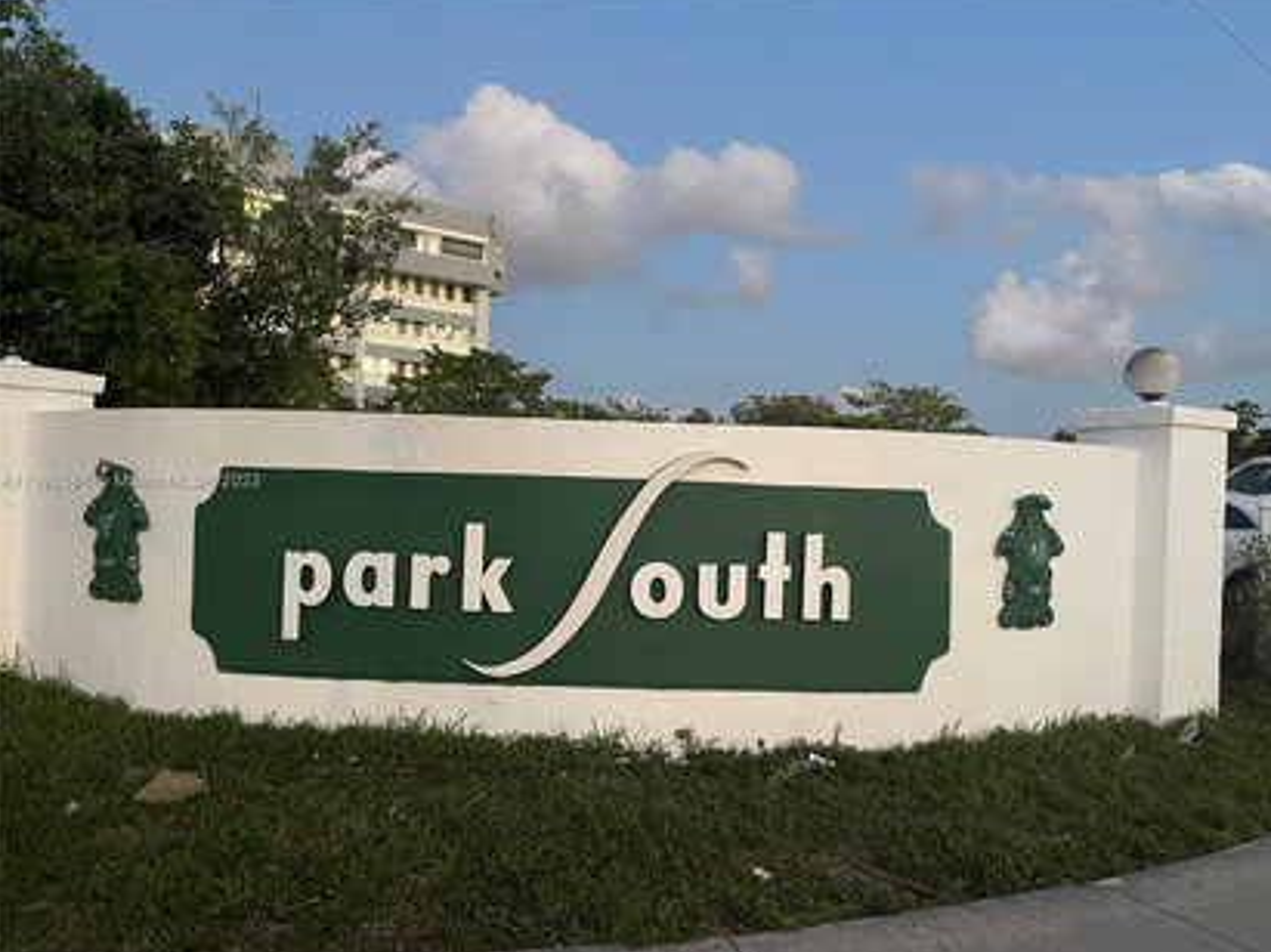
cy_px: 482
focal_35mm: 27
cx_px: 657
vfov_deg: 51.3
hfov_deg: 65.3
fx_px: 991
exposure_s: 1/30
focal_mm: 5.1
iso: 500
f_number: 1.6
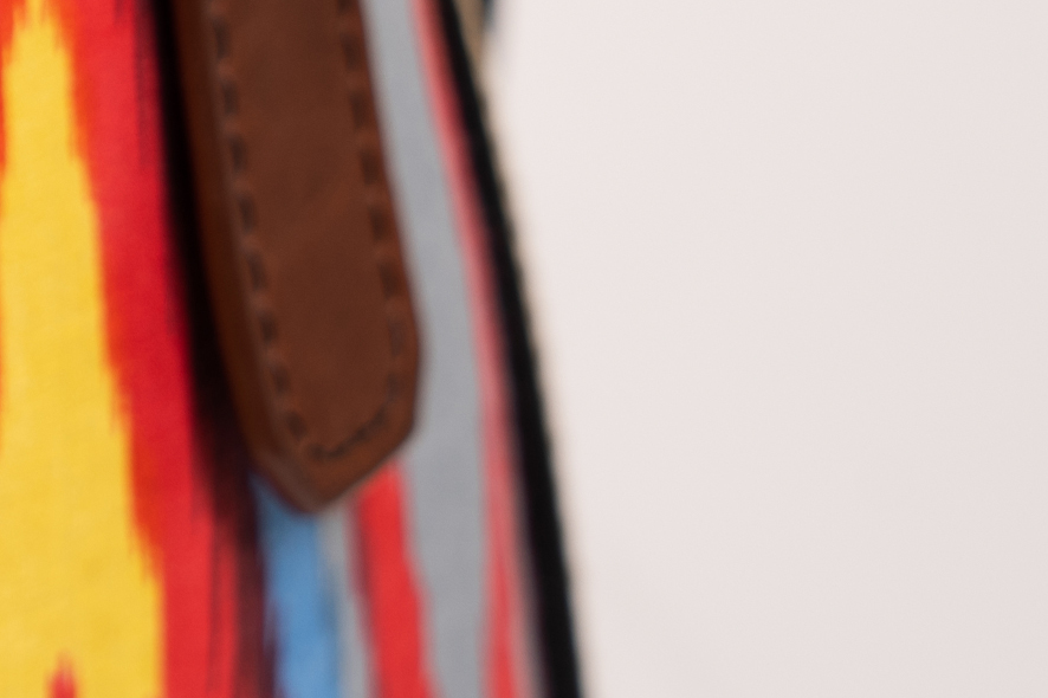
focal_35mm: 313
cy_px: -1030
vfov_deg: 4.3
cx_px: -1083
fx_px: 9108
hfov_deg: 6.4
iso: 50
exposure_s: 1/125
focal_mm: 62
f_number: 7.1
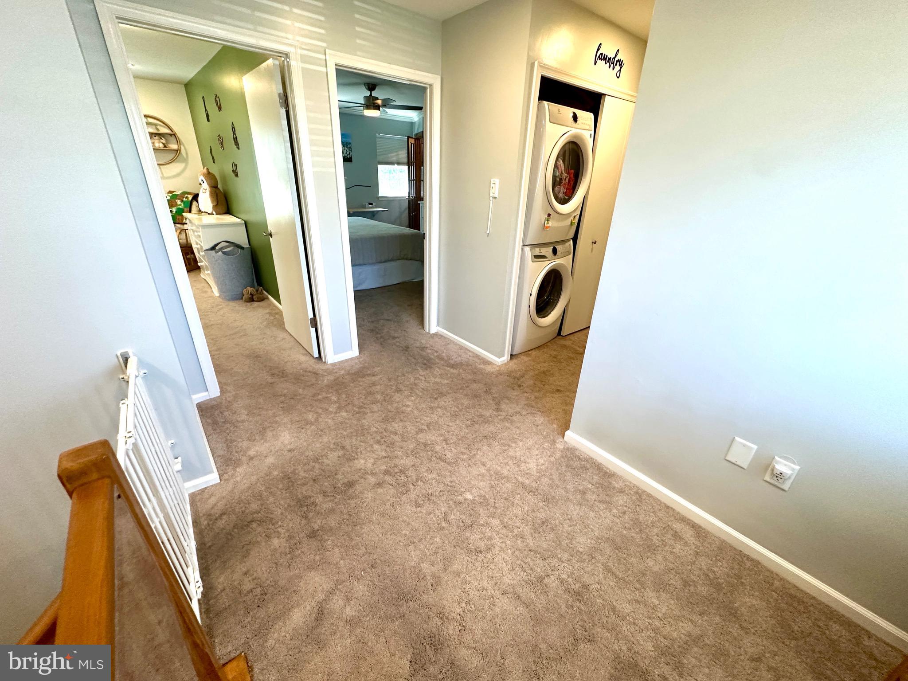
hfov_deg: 102.1
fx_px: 367
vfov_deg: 85.7
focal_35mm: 14
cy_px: 340
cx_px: 454
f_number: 2.2
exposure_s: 1/120
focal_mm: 2.22
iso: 250
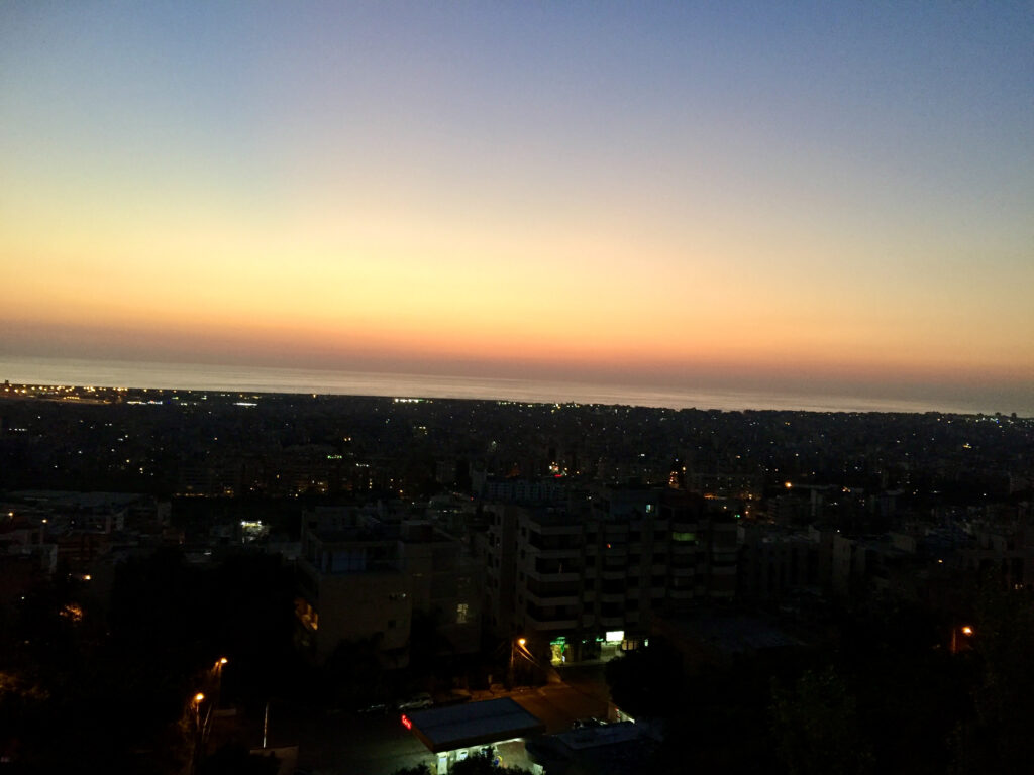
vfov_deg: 48.2
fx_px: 866
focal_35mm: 29
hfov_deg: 61.7
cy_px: 388
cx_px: 517
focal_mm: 4.15
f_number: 2.2
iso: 200
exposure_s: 1/33
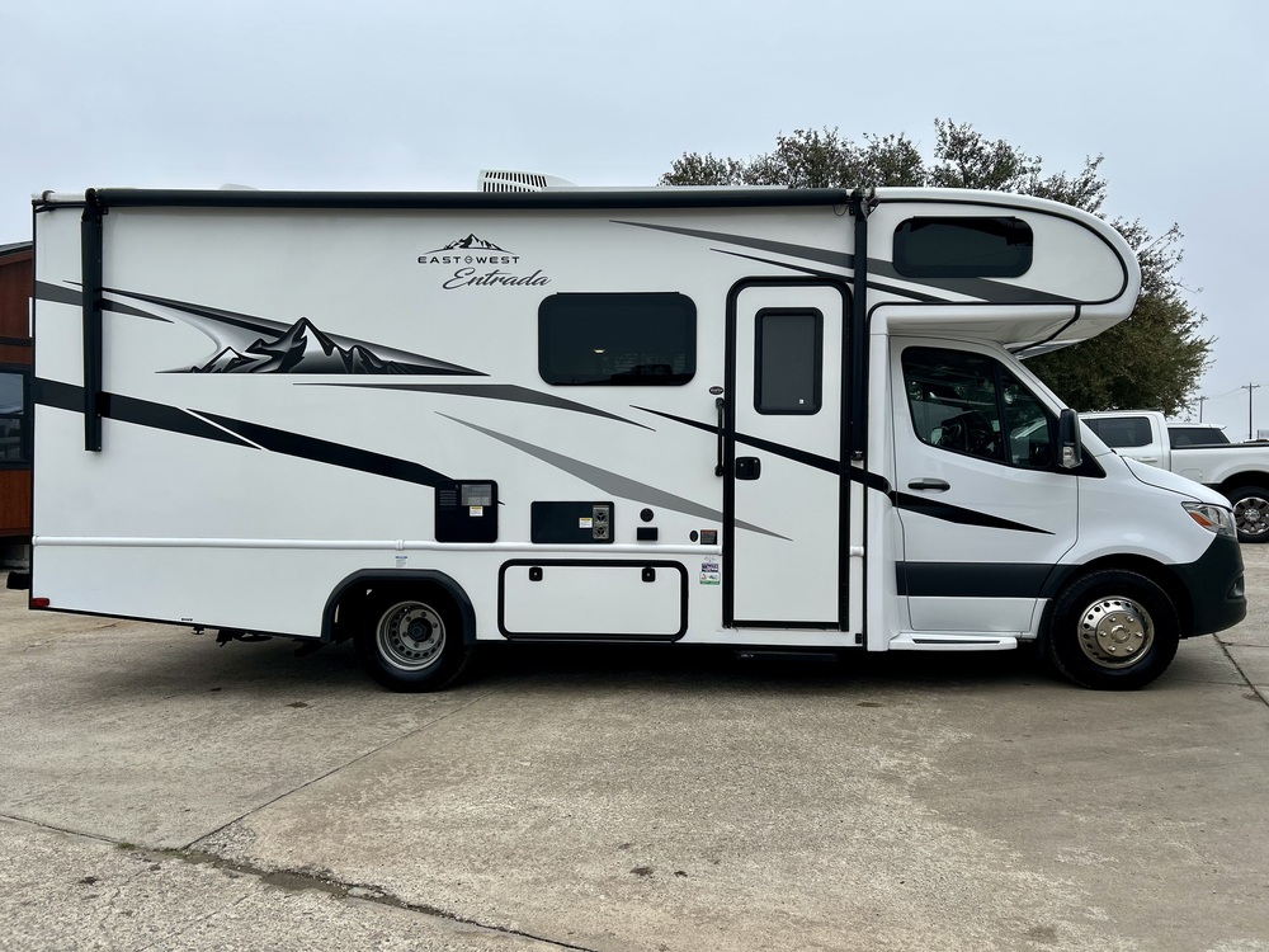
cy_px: 476
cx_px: 634
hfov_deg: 67.3
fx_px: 953
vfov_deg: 53.1
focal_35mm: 26
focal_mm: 5.7
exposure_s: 1/3704
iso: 50
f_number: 1.5
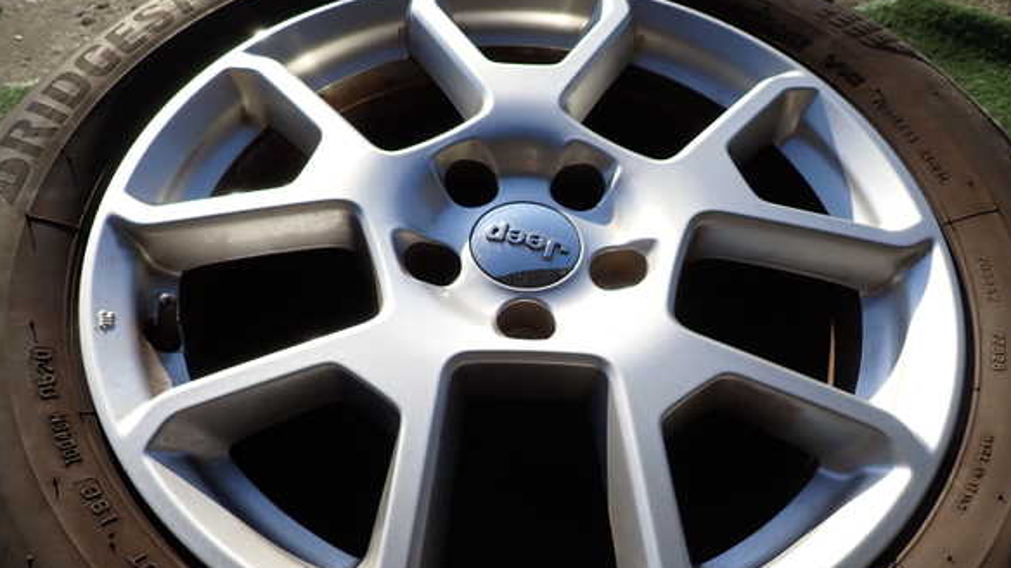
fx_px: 750
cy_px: 327
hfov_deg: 67.9
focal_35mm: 28
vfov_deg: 41.3
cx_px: 502
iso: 100
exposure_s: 1/1000
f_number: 2.8
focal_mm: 4.5
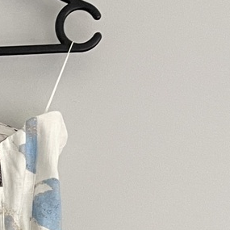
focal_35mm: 124
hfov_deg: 13.5
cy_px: 638
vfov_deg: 10.7
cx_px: -74
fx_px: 932
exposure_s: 1/61
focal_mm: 5.1
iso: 125
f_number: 1.6
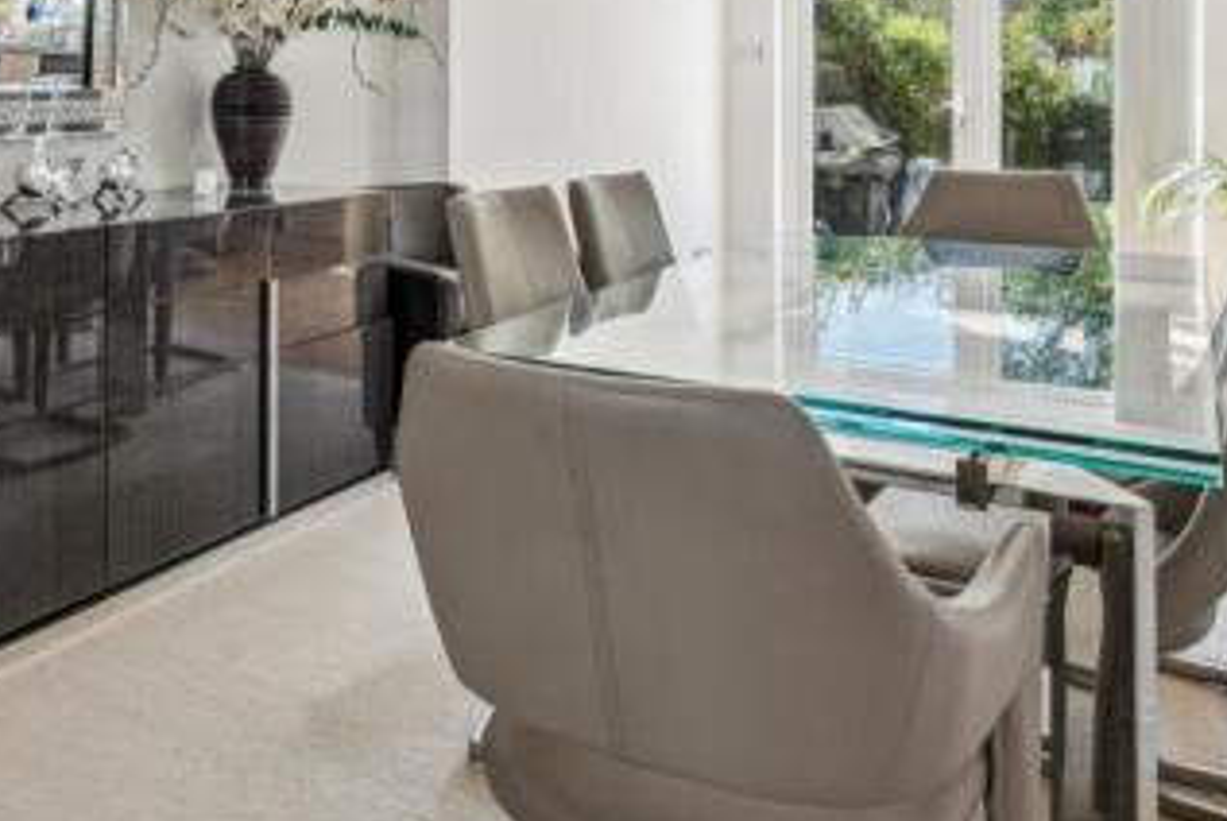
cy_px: 137
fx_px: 1126
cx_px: 430
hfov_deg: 56.2
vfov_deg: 38.2
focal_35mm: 33
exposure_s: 1/60
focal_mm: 16
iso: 400
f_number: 7.1
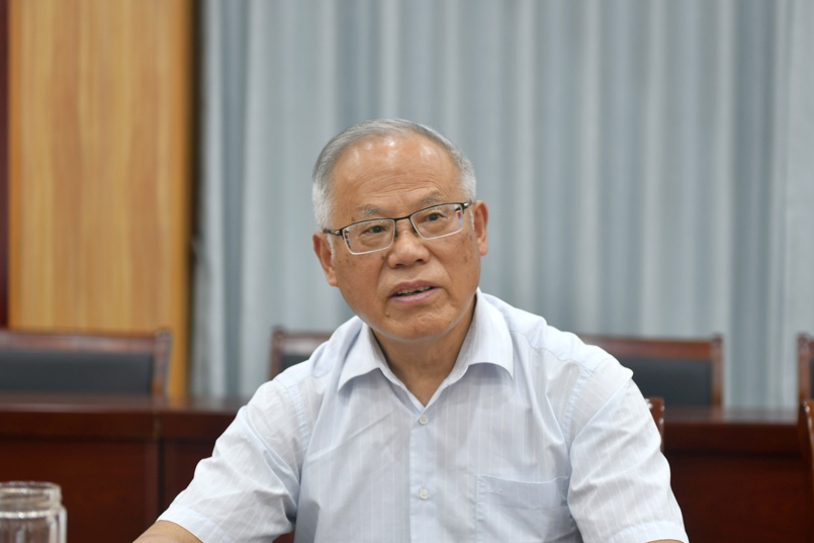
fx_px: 1854
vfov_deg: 16.7
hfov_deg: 24.8
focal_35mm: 82
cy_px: 277
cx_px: 416
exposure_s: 1/125
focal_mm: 66
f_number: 2.8
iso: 280
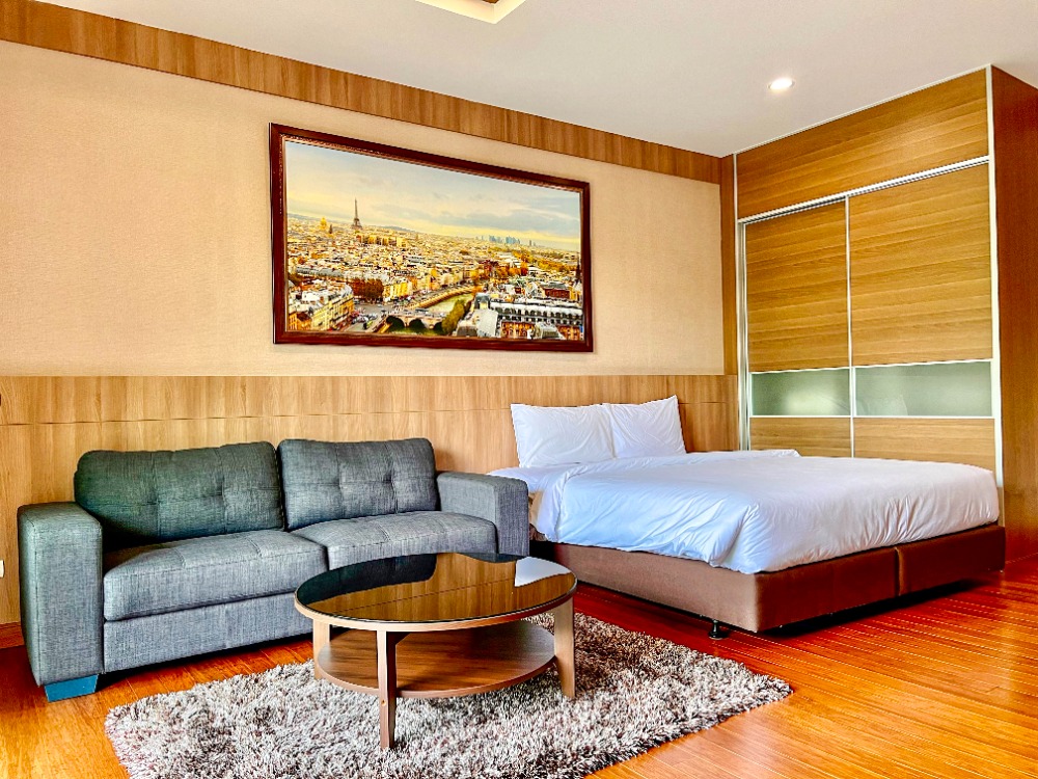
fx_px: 780
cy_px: 390
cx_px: 519
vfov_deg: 53.1
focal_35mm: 26
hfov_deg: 67.3
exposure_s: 1/50
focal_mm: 5.7
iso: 80
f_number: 1.5
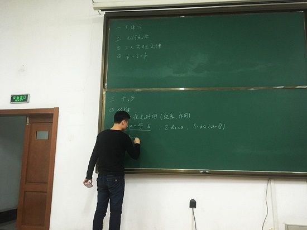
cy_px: 115
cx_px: 154
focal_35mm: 29
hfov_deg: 61.7
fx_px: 257
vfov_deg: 48.2
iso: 200
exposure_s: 1/33
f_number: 2.2
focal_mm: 4.15
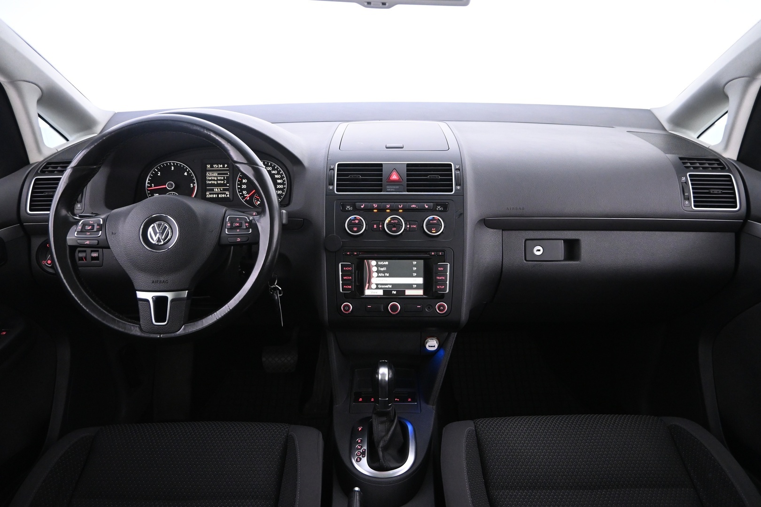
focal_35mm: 24
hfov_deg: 73.7
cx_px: 380
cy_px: 254
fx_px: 507
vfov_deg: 53.1
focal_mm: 16
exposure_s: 1/25
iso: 2500
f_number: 3.5
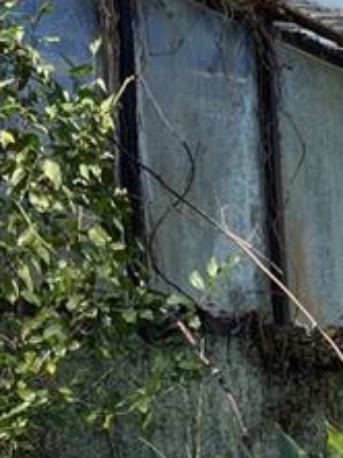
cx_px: 459
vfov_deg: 20.6
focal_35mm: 90
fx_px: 1191
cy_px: 518
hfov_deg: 15.5
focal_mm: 5.1
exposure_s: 1/858
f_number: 1.6
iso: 50
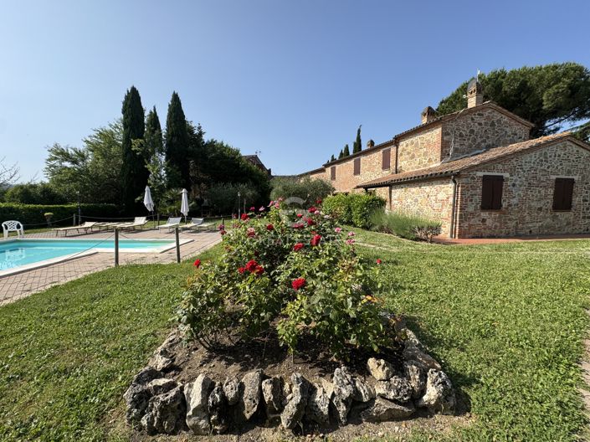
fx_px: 238
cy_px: 221
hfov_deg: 102.1
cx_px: 295
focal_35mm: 14
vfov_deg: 85.6
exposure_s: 1/1709
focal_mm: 2.22
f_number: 2.2
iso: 50
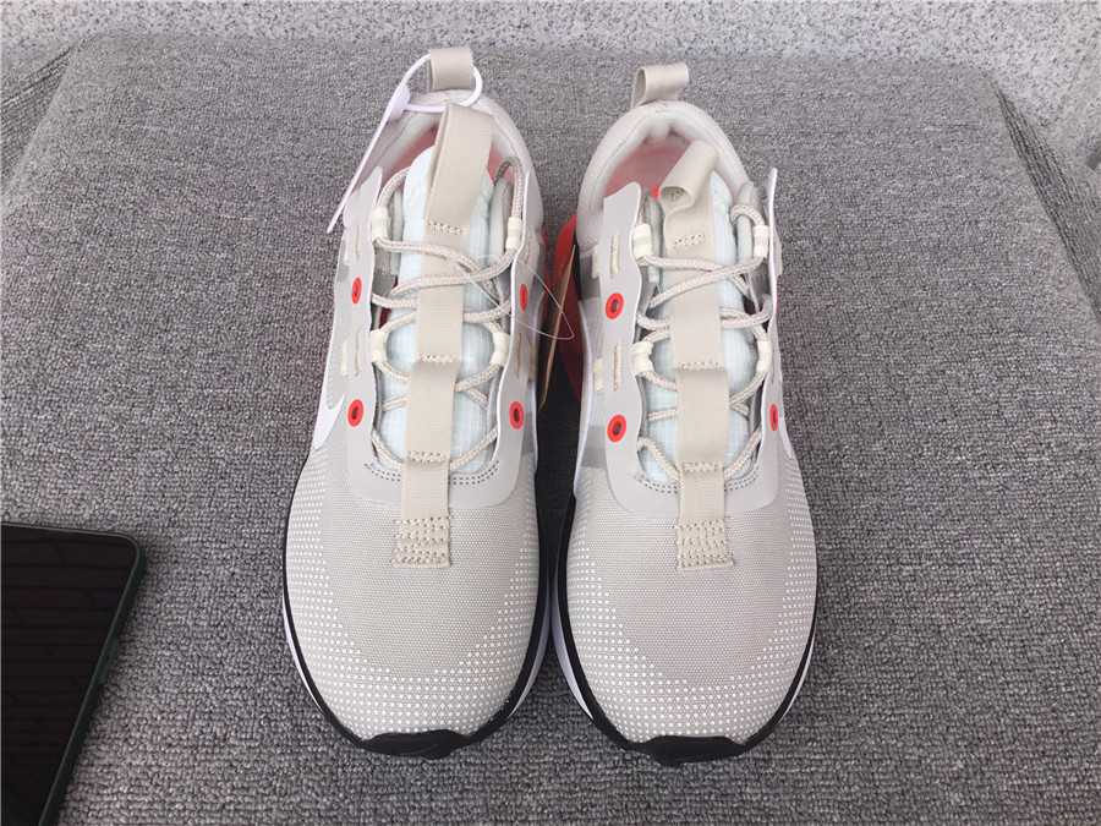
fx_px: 986
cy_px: 413
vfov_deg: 45.4
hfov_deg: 58.4
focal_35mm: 31
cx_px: 550
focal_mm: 3.3
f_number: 2.4
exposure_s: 1/243
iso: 25
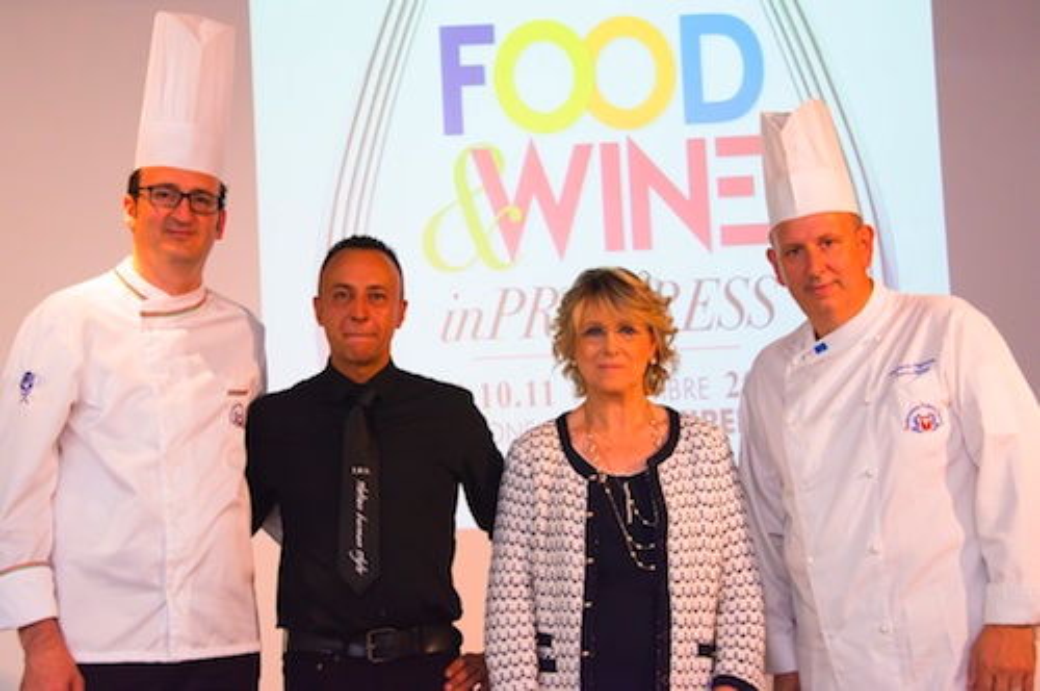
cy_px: 346
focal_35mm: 62
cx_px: 520
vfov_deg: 21.9
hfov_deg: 32.4
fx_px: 1789
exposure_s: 1/250
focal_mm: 62
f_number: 8
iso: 2000
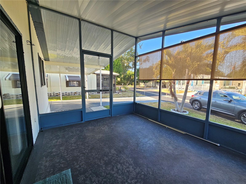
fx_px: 92
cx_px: 123
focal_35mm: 13
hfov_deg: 106.2
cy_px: 92
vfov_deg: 89.9
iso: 80
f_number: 2.2
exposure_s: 1/120
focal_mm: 2.2
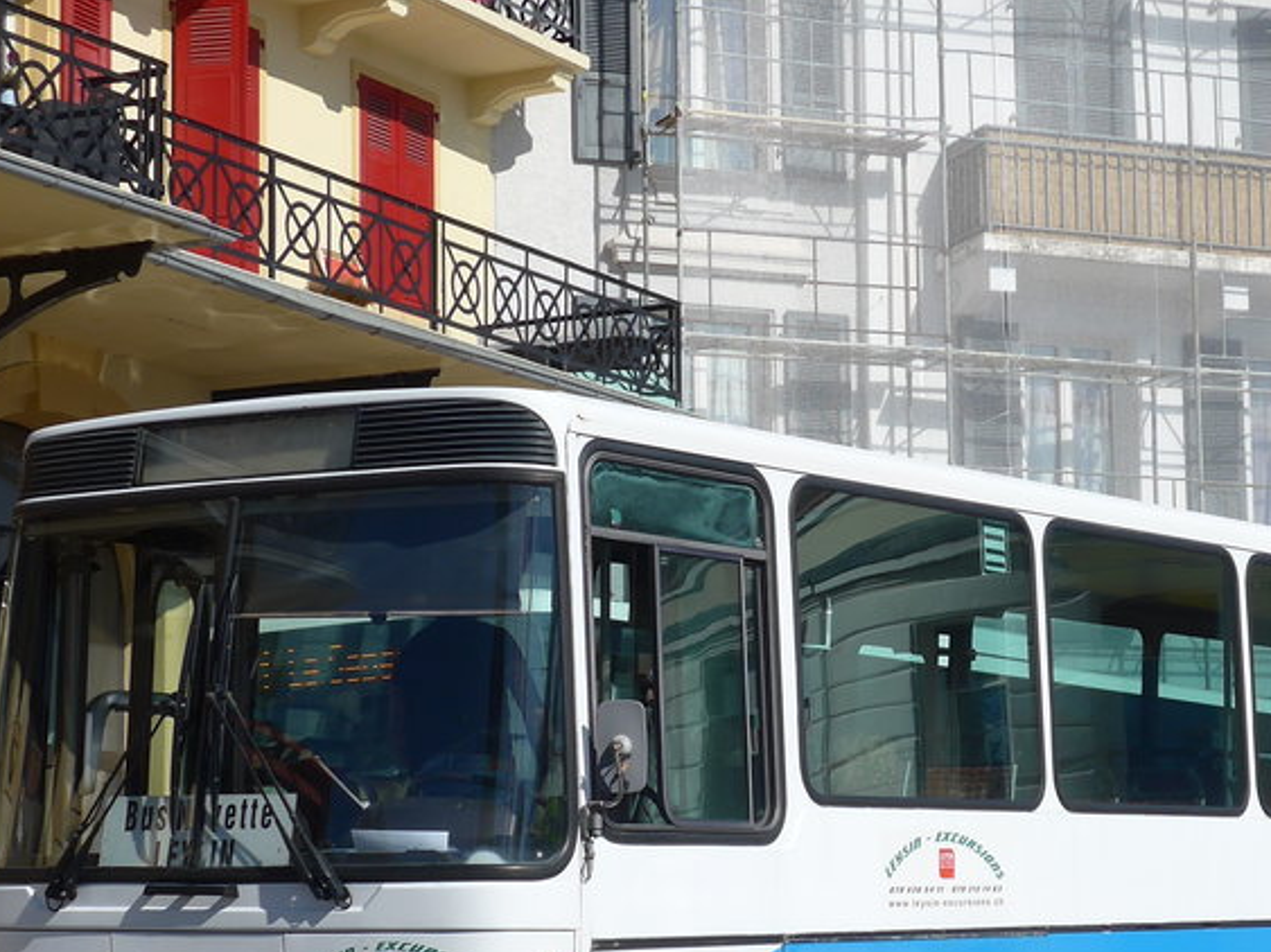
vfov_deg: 15.1
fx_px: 3598
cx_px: 892
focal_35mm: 98
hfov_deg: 19.9
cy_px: 611
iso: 80
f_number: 3.5
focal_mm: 9.5
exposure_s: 1/1600
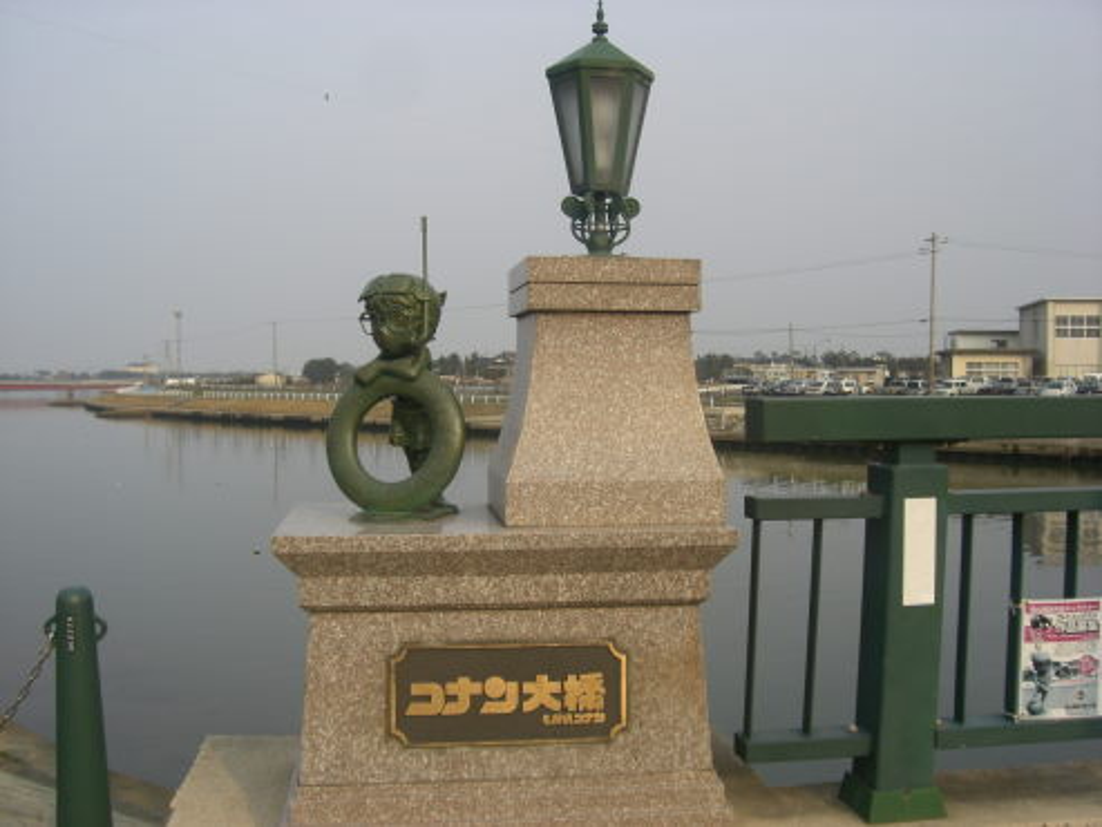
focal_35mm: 38
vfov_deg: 37.7
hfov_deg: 49.0
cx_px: 551
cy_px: 414
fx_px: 1210
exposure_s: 1/250
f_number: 4.3
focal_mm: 6.2
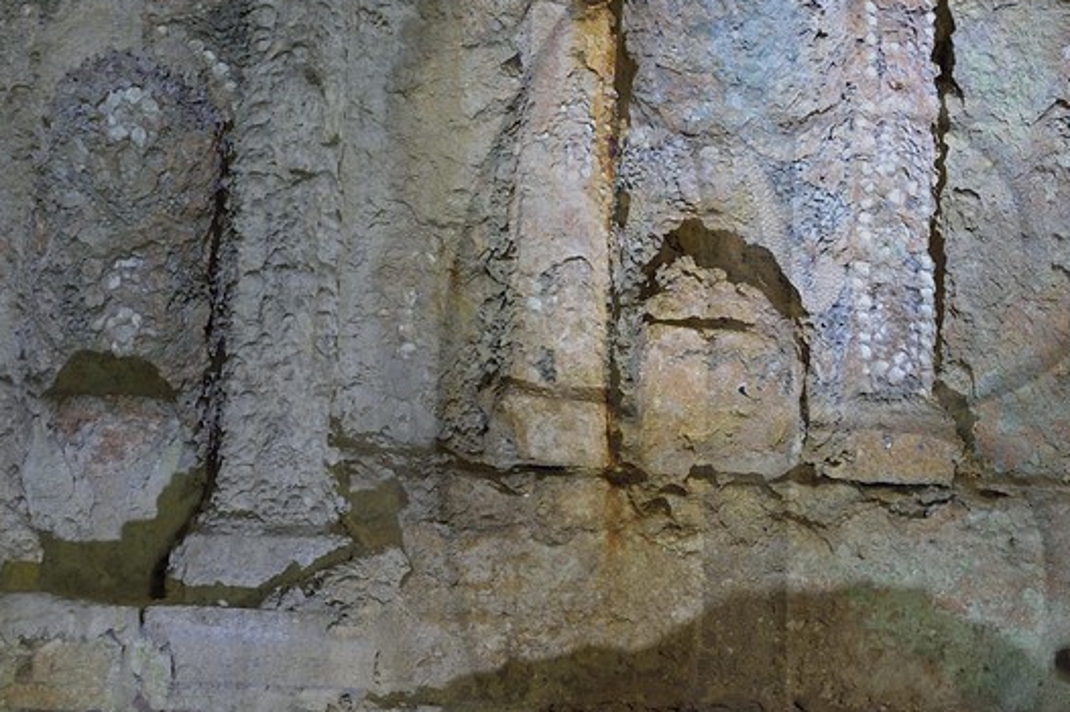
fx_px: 2168
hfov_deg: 25.6
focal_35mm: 73
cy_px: 437
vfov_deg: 18.6
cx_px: 1184
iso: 400
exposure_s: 1/1.25
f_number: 6.3
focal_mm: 24
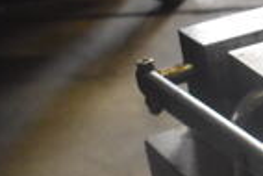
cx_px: 545
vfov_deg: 9.5
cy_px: 237
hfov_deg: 12.5
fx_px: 1038
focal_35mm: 142
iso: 3600
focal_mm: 22
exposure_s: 1/125
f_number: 3.8
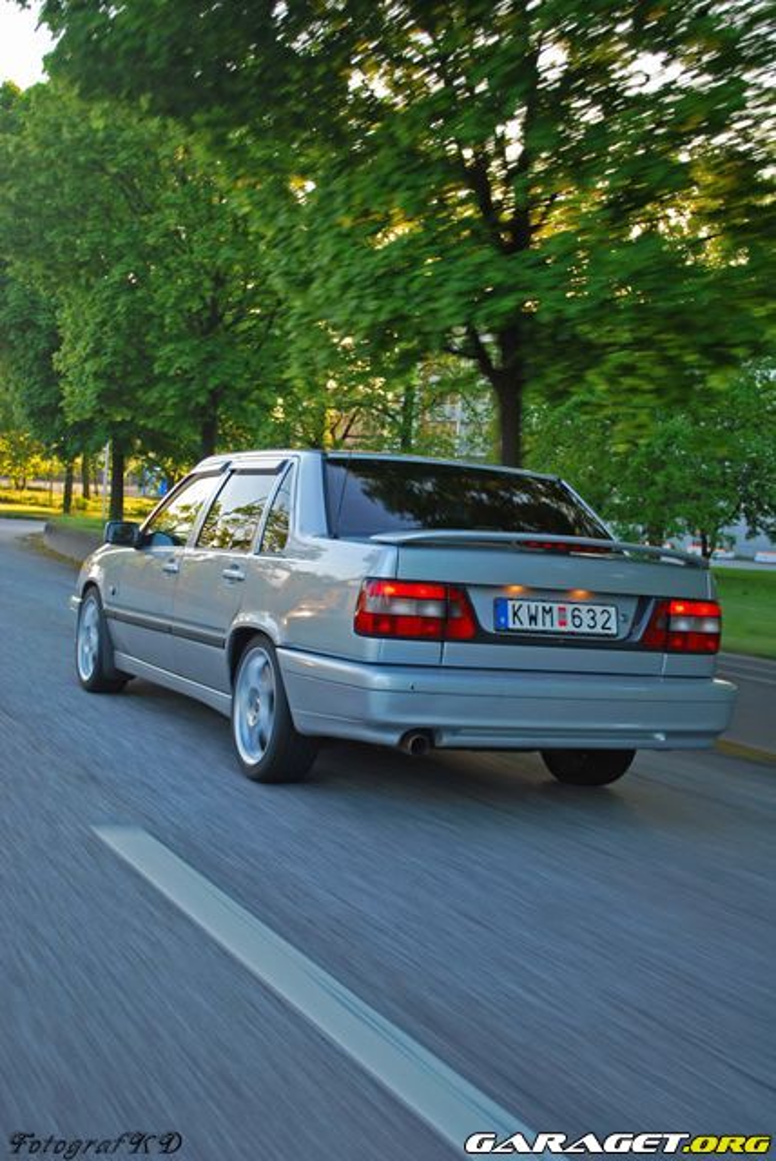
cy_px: 580
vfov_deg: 41.1
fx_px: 1549
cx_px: 388
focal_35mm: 48
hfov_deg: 28.1
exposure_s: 1/80
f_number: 4.8
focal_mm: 32
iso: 200
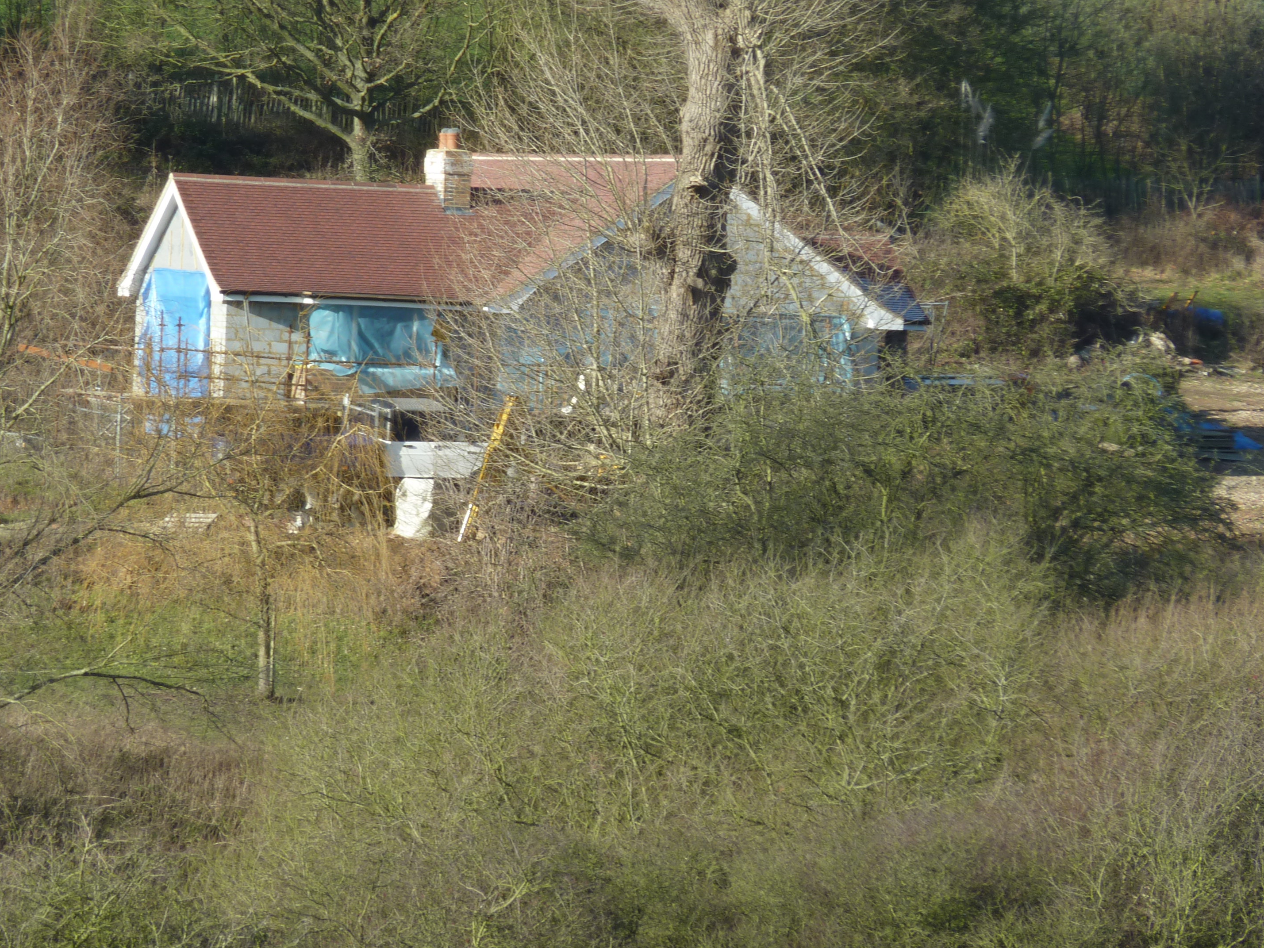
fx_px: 11284
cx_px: 484
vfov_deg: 4.8
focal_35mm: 309
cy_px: 352
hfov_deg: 6.4
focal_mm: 39.7
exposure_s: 1/250
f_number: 4.7
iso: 80
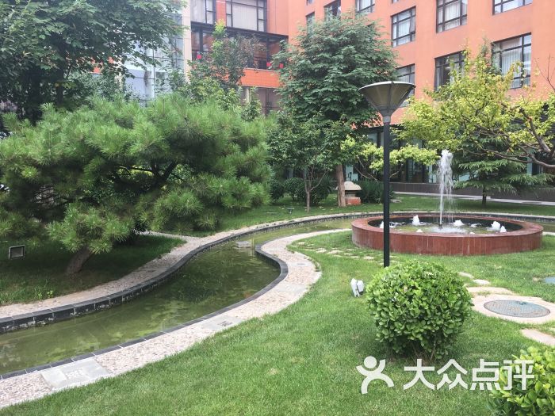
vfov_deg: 48.2
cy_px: 208
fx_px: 465
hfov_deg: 61.7
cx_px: 278
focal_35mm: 29
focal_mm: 4.15
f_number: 2.2
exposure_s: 1/50
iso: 25
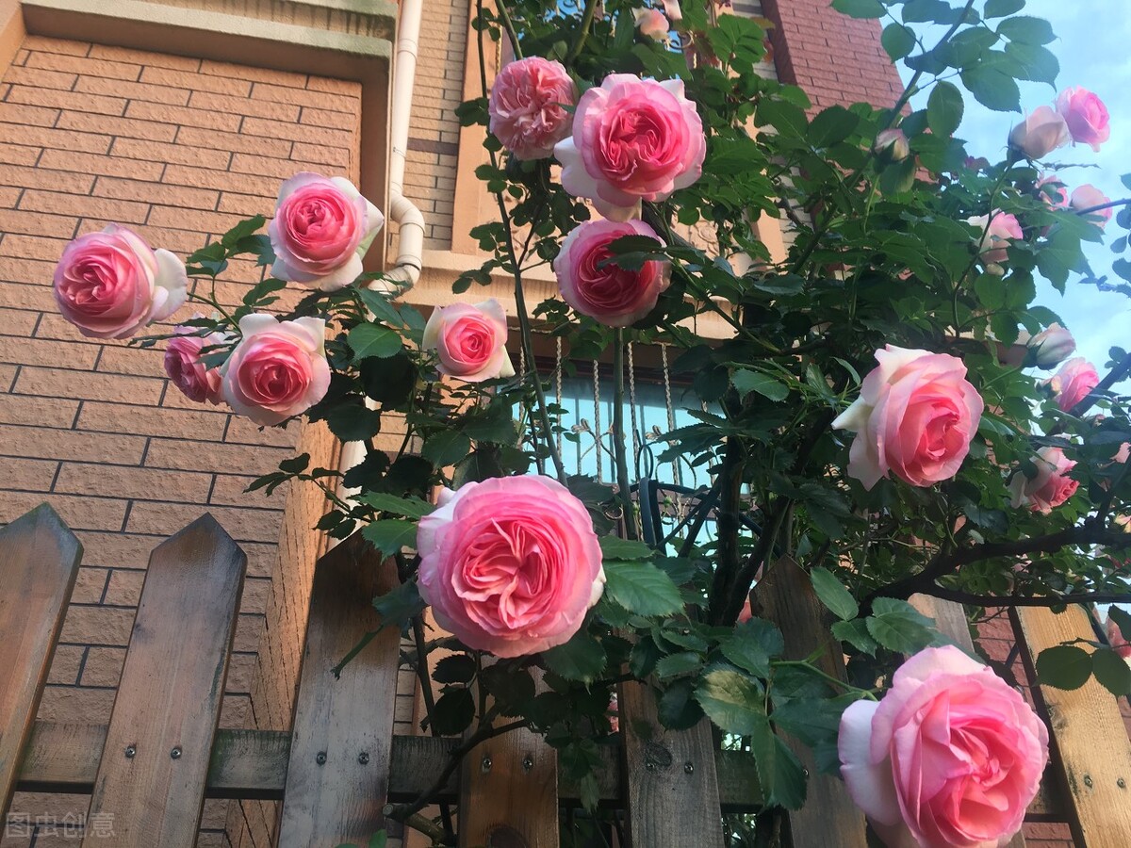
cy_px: 424
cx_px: 566
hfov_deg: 61.7
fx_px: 948
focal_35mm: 29
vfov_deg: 48.2
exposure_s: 1/50
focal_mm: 4.15
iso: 25
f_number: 2.2
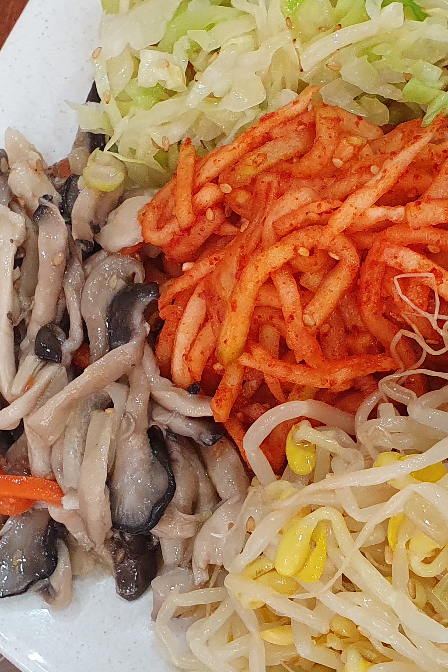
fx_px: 1325
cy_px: 321
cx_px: 222
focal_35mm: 71
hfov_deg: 19.2
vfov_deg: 28.5
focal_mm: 4.32
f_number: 2.4
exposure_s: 1/120
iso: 320
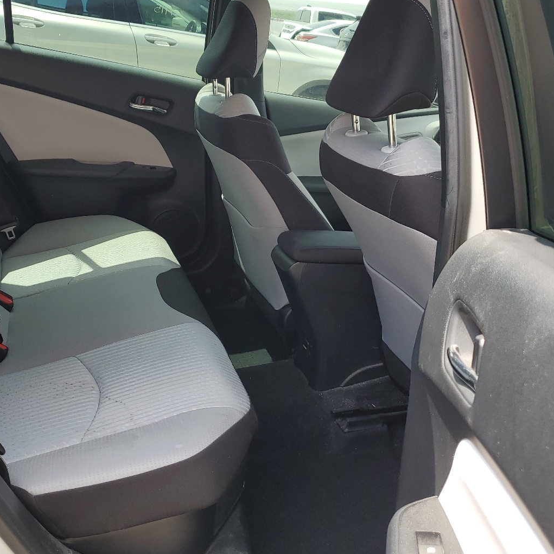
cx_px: 250
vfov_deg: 46.0
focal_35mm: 36
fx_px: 652
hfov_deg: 46.0
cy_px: 250
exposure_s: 1/476
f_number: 1.5
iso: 50
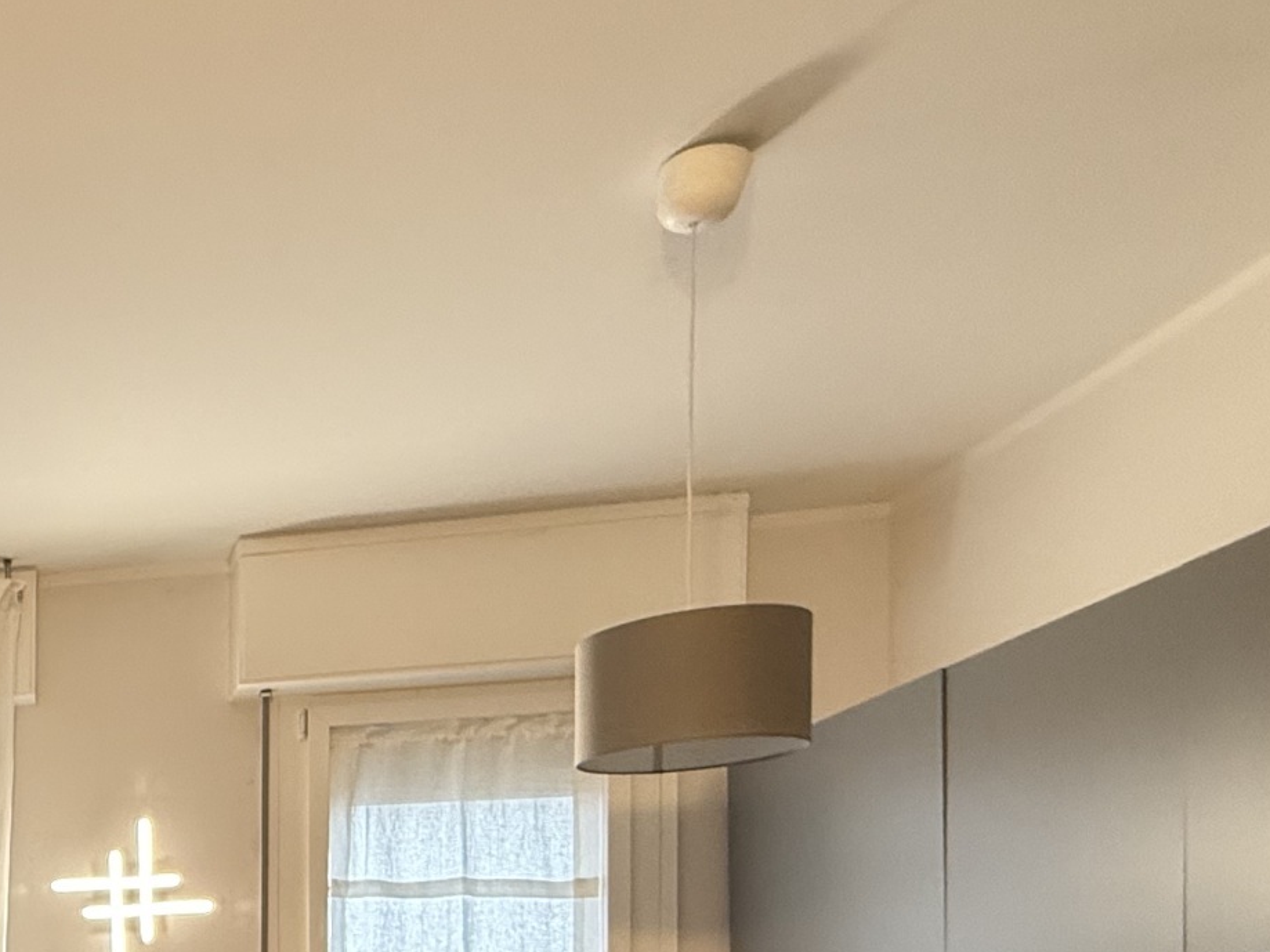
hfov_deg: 35.1
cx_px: -336
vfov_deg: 32.1
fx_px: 1431
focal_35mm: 39
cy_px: 1071
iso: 320
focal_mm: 2.22
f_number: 2.2
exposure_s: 1/50
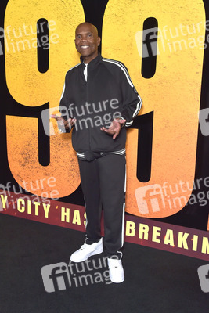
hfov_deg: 37.9
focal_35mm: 35
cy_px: 156
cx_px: 104
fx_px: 305
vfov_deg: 54.4
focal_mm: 35
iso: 800
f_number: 6.3
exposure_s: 1/250
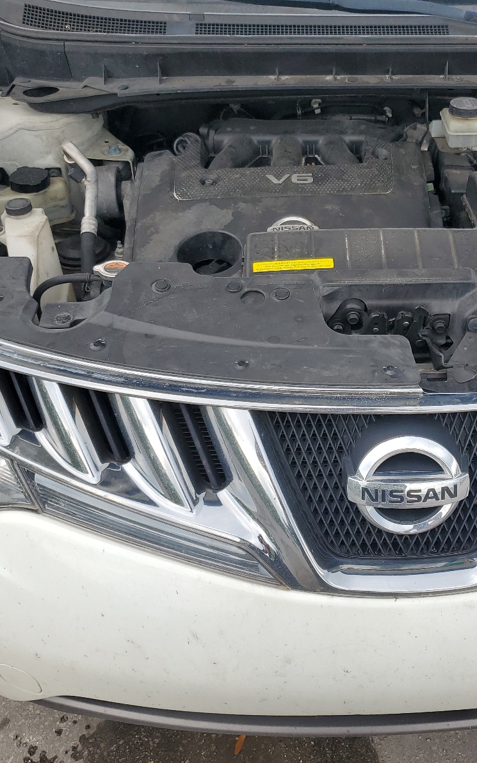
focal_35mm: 37
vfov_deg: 52.7
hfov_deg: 33.7
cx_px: 364
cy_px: 382
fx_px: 770
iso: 50
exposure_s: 1/667
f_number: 1.5
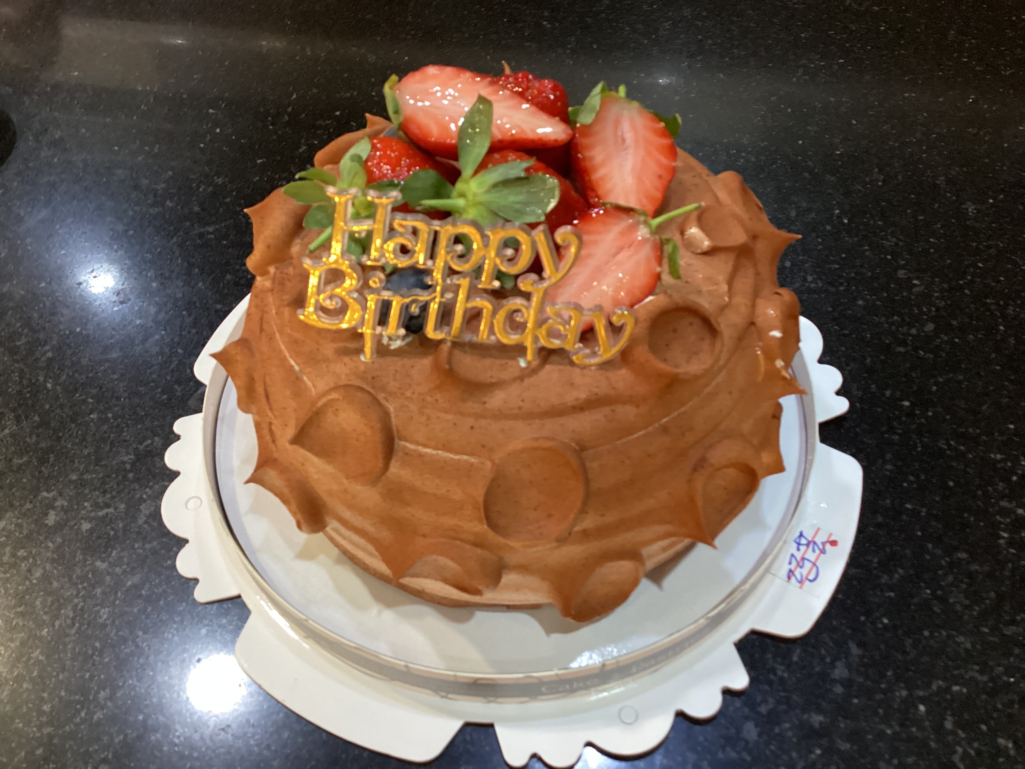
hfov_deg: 58.4
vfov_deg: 45.4
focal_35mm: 31
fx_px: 918
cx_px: 512
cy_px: 384
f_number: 2.4
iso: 320
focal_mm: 3.3
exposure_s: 1/60
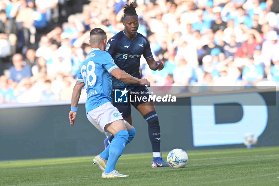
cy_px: 93
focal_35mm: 300
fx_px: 2324
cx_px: 140
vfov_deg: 4.6
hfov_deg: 6.9
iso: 320
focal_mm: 300
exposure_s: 1/800
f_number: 4.5
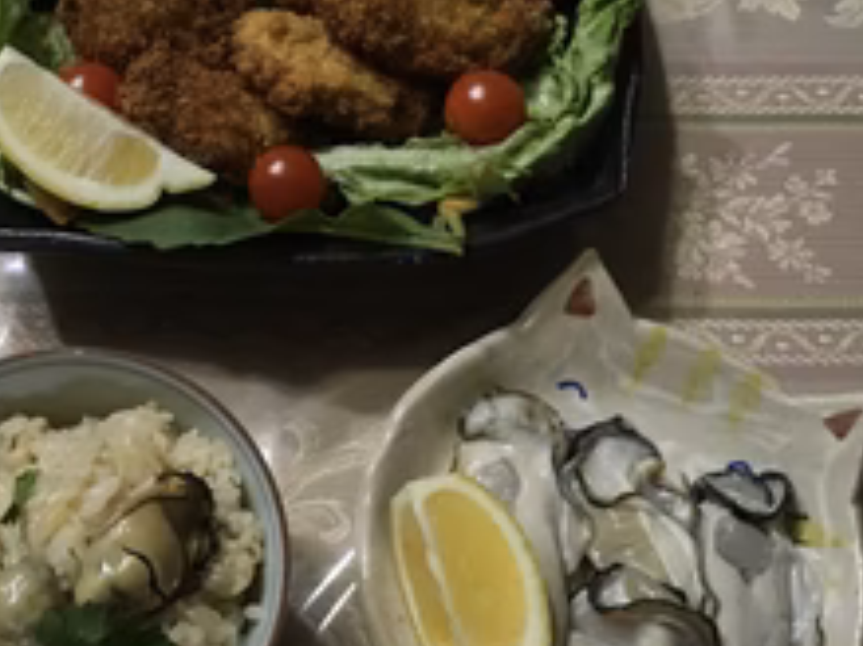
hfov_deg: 35.8
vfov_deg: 27.5
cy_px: 288
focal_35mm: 53
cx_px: 288
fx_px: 1321
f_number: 2.2
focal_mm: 4.15
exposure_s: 1/30
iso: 200
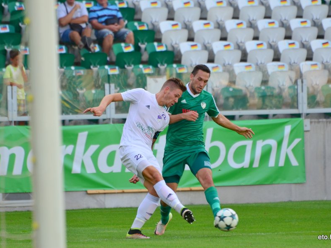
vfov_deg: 3.0
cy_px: 124
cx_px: 159
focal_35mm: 491
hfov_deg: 4.0
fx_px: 4697
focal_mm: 300
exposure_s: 1/800
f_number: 5.6
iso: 640
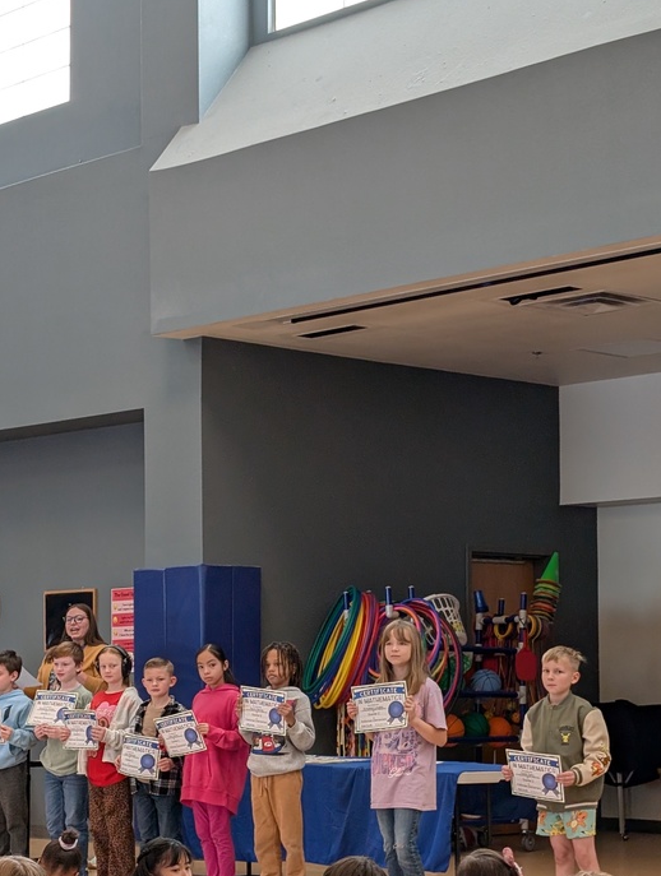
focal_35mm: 73
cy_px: 578
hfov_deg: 20.2
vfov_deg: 26.5
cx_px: 265
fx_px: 1852
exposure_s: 1/65.3
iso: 37
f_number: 1.68
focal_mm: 6.9
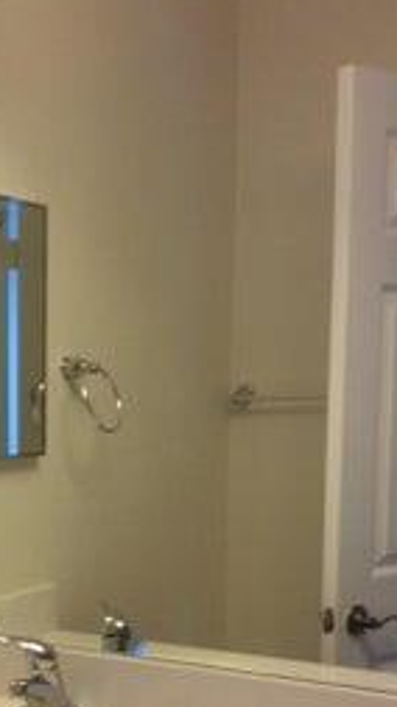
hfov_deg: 17.1
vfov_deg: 30.4
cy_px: 548
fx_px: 1275
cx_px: -53
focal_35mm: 68
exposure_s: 1/24
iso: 50
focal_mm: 3.3
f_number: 2.4
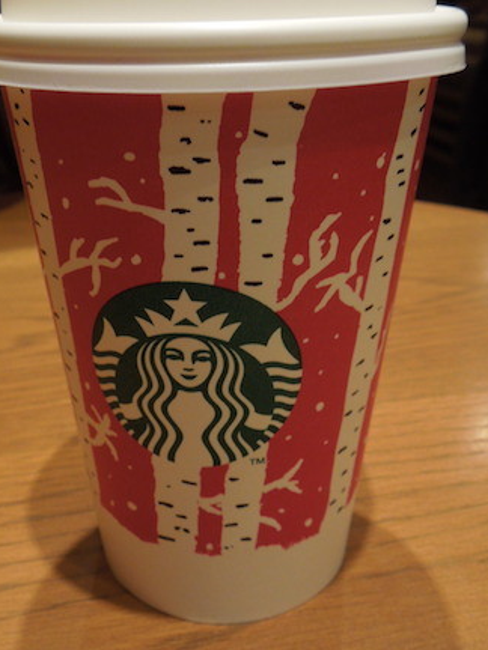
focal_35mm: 37
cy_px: 325
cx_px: 209
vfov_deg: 50.1
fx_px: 695
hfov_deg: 38.6
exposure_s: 1/30
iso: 250
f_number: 3.3
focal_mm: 4.5
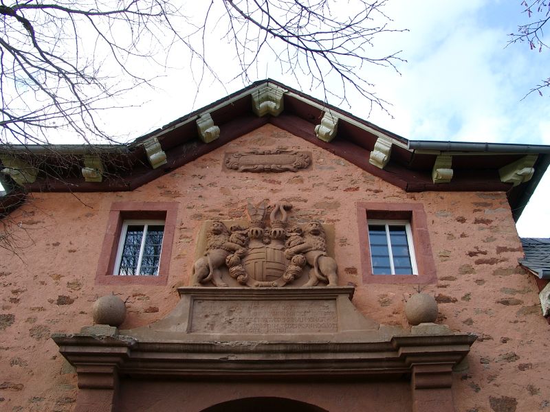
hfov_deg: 54.0
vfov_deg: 41.8
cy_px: 206
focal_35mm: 34
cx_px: 275
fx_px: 540
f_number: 4
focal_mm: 7.13
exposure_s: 1/162
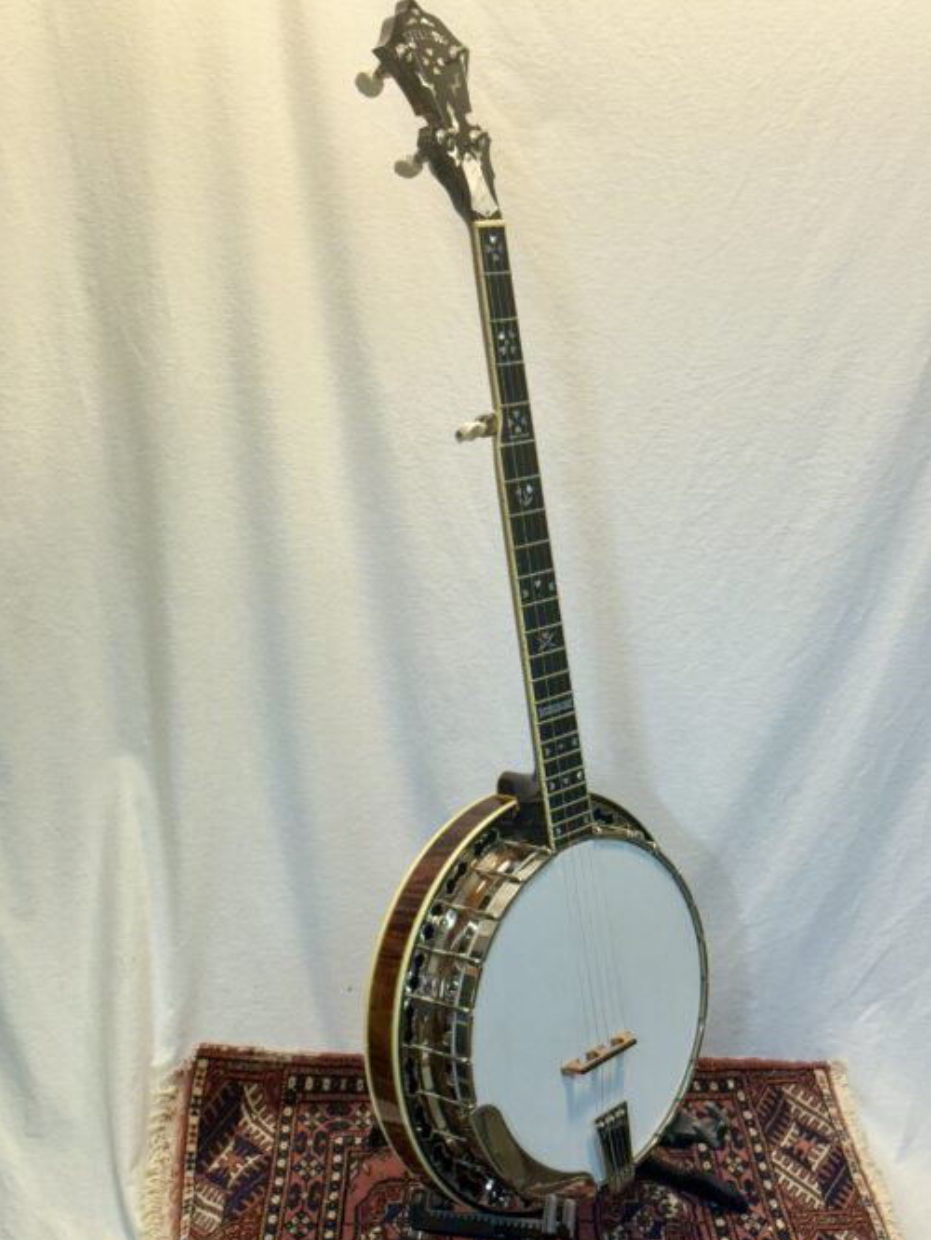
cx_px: 458
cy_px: 618
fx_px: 1756
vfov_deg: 38.9
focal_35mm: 49
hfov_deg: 29.7
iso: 80
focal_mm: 6.76
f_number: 1.78
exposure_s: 1/120
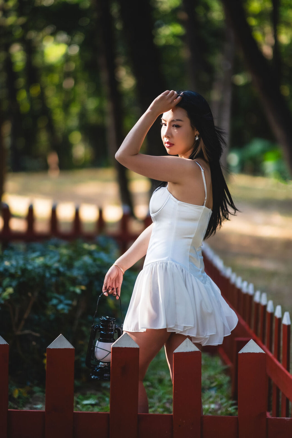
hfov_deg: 16.1
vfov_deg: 23.9
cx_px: 146
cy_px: 219
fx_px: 1034
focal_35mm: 85
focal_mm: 85
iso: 800
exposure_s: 1/4000
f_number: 1.4
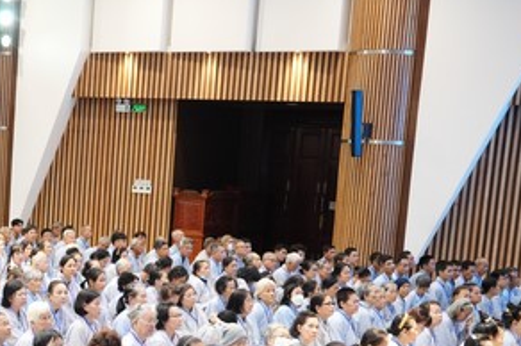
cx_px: -16
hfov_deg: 24.7
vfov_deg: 17.1
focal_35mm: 78
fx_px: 1128
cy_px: 334
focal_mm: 35
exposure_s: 1/80
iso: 2000
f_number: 2.8
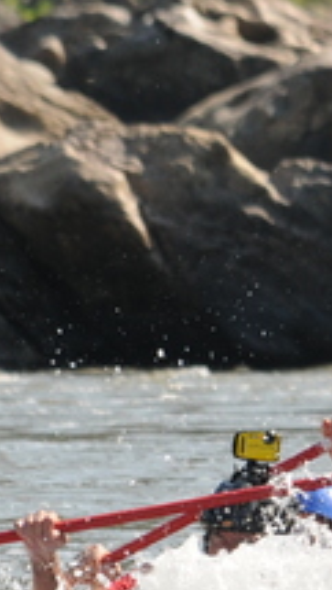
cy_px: 646
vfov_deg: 1.4
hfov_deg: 0.8
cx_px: 631
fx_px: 23779
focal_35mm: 1520
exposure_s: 1/500
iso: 400
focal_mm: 260
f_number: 10
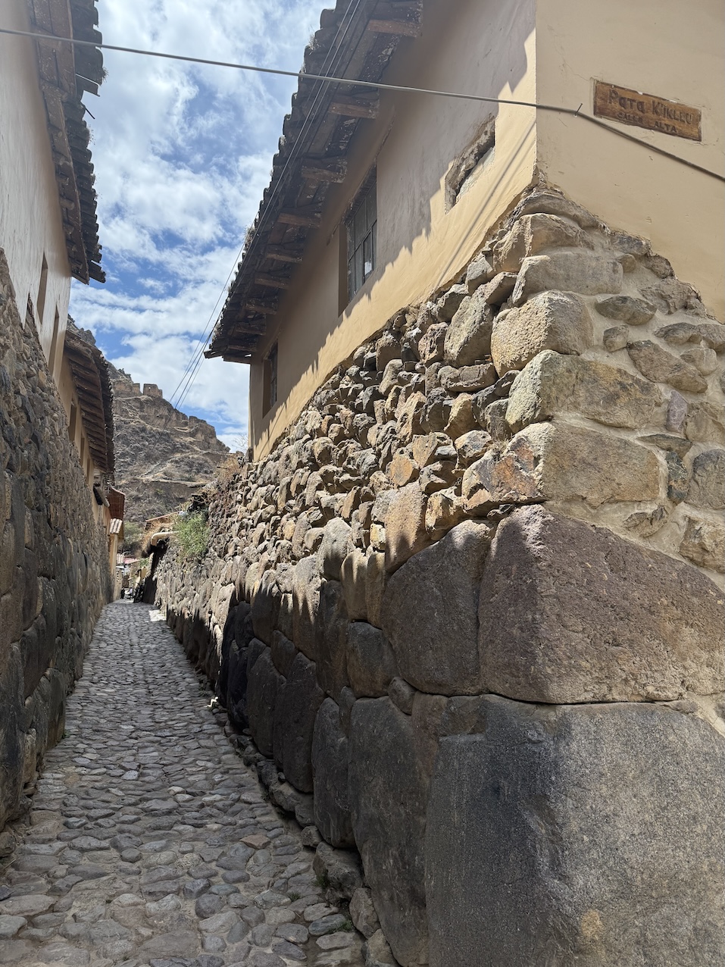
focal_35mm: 24
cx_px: 362
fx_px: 670
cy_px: 484
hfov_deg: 56.8
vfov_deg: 71.6
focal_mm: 6.76
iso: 100
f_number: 1.78
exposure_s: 1/4673
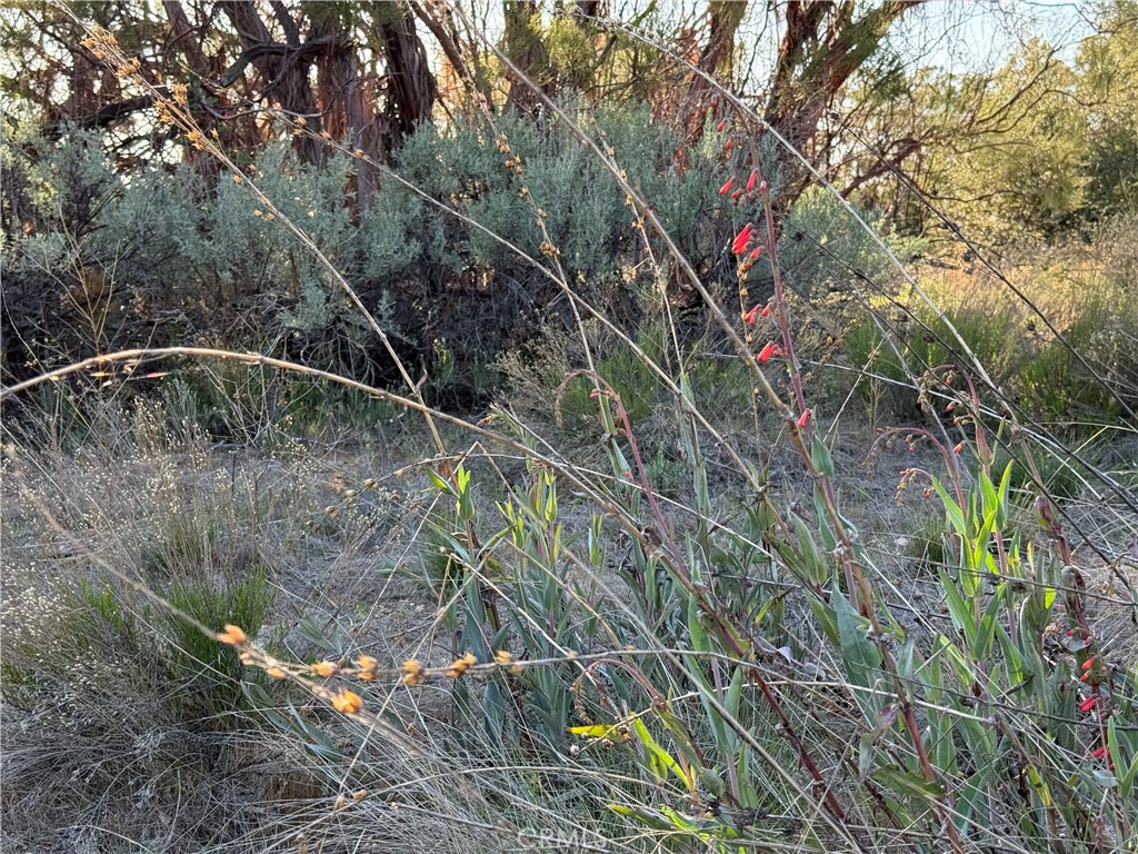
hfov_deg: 39.7
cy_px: 427
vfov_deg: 30.3
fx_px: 1578
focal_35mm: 48
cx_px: 569
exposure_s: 1/390
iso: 100
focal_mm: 6.76
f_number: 1.78
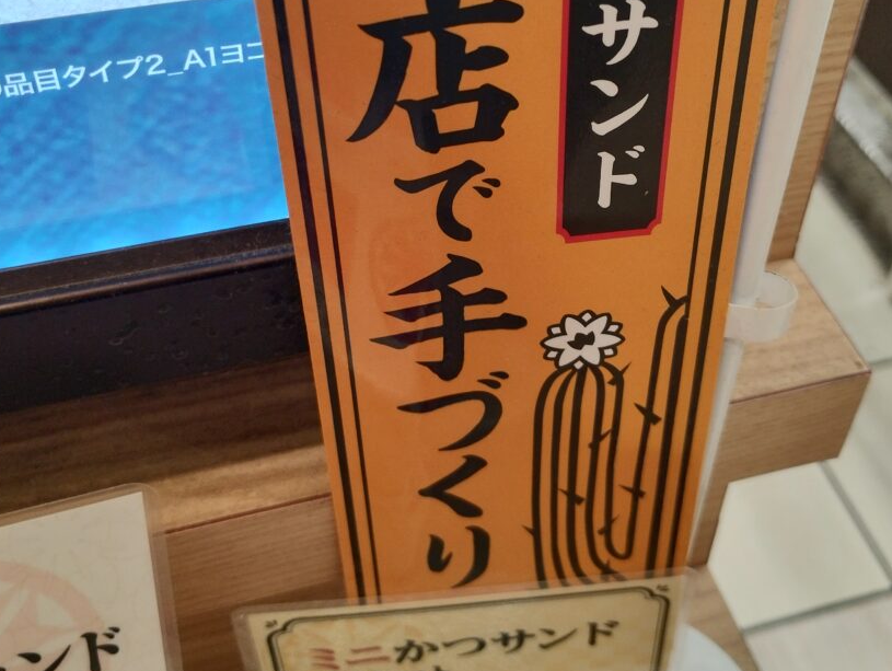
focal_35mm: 44
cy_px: 217
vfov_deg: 32.6
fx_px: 1135
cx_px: 474
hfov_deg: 42.9
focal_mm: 4.27
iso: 274
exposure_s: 1/100
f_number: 1.8
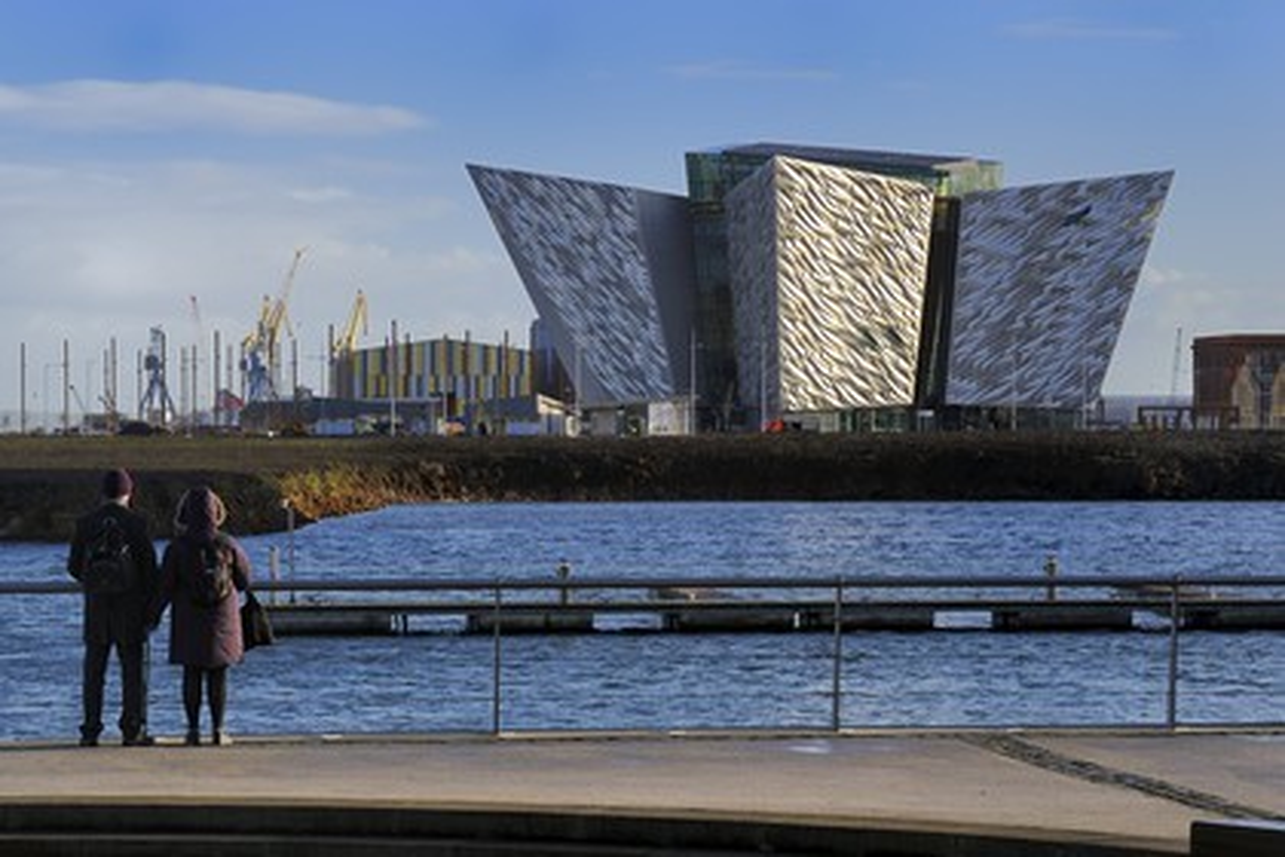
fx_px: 3748
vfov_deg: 13.0
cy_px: 428
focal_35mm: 105
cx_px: 642
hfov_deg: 19.5
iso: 200
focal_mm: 105
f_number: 11
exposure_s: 1/160
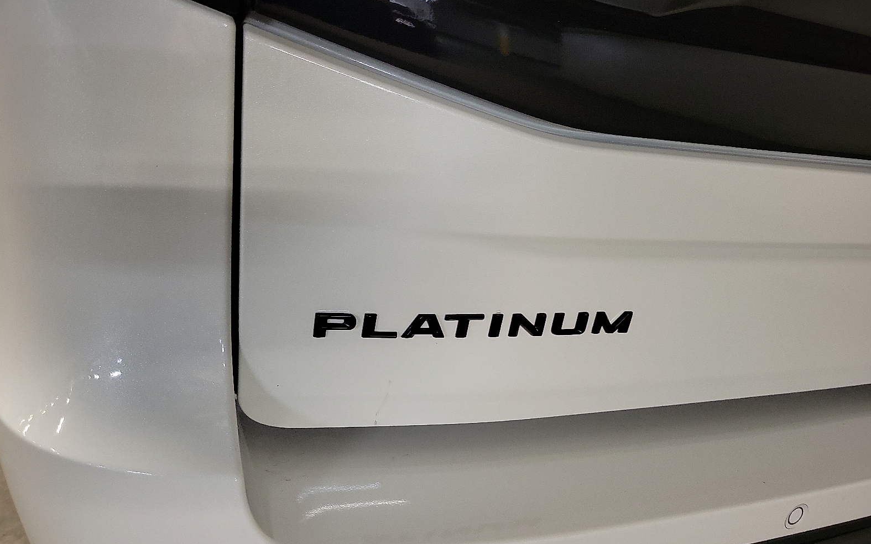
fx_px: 665
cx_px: 438
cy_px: 321
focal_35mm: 28
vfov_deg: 44.3
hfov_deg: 66.5
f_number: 1.8
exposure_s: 1/24
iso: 353
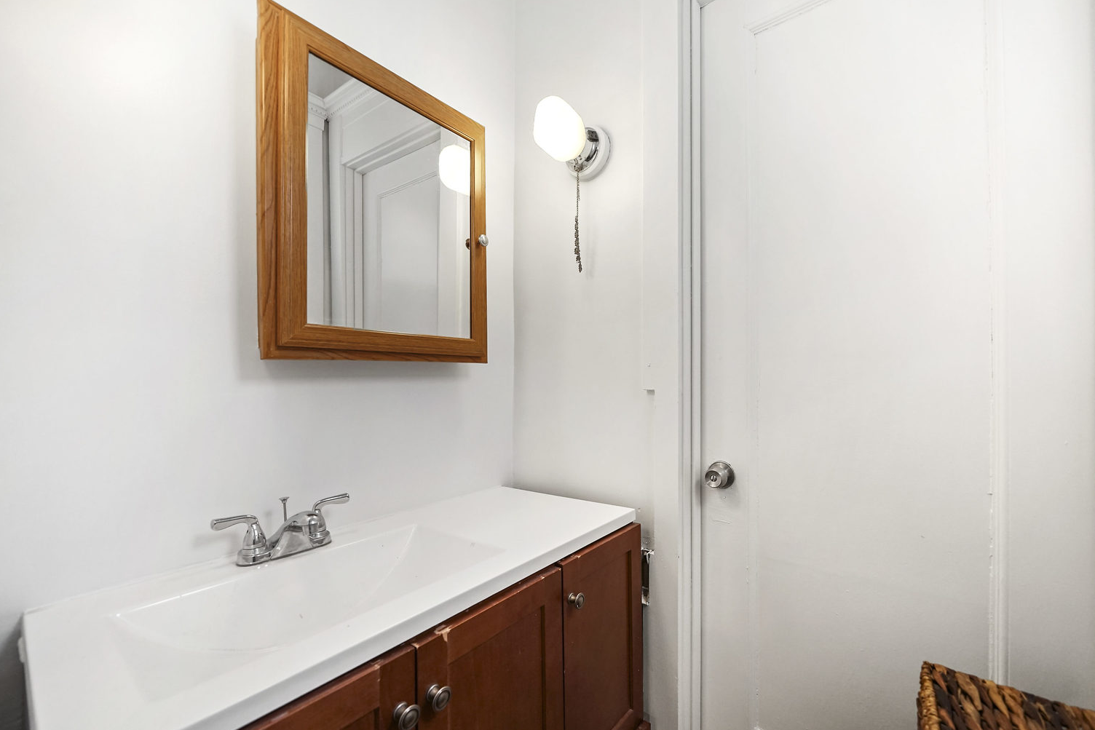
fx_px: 426
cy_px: 389
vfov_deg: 81.1
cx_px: 588
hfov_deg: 104.1
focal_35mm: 14
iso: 800
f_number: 4
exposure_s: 1/60
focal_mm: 13
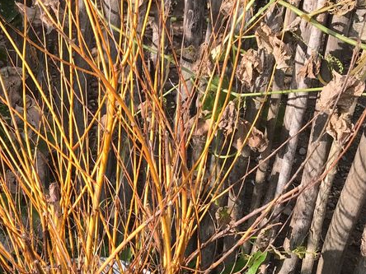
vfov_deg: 23.3
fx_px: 666
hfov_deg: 30.1
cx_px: 79
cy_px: 150
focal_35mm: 63
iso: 20
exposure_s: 1/798
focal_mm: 3.99
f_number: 1.8
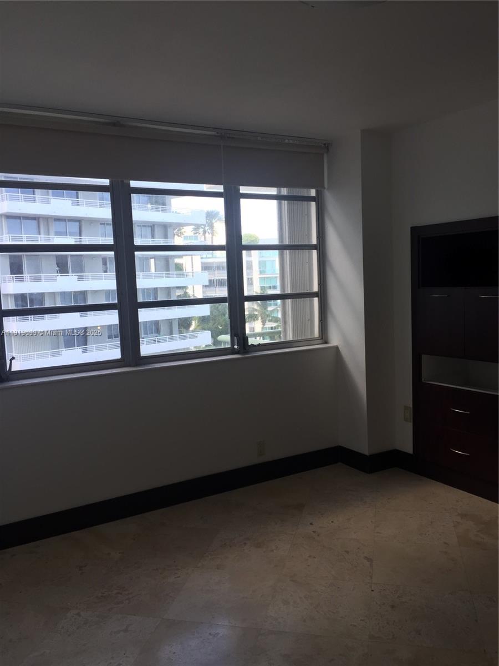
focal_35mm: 29
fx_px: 557
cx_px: 250
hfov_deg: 48.2
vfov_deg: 61.7
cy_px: 333
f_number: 2.2
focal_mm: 4.15
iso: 32
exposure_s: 1/60
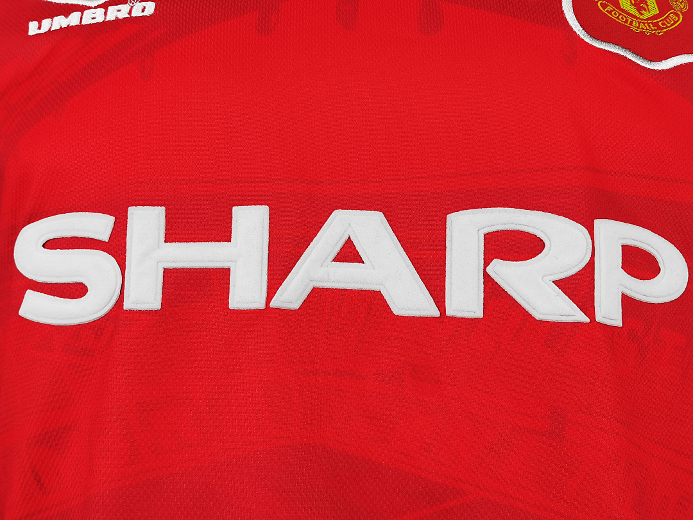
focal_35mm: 46
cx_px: 346
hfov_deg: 41.2
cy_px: 260
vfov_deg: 31.5
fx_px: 921
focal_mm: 5.58
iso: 100
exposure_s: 1/60
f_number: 1.8
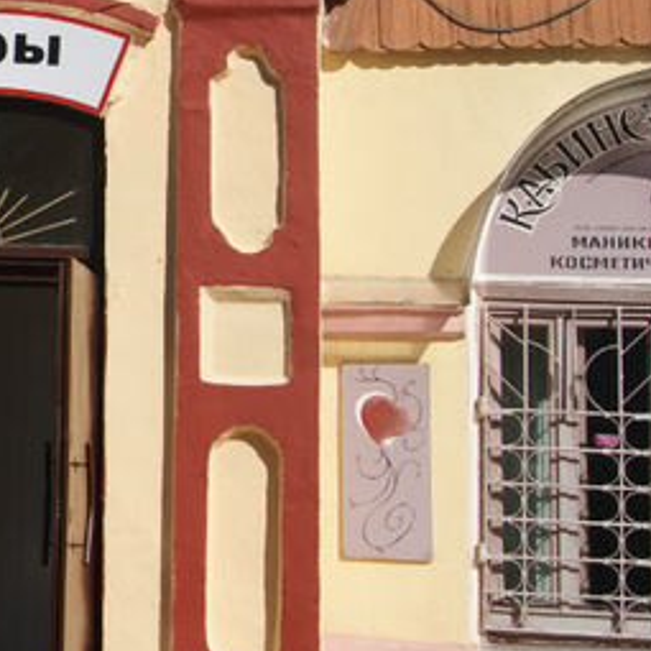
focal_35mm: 108
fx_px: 2298
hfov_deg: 14.5
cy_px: 98
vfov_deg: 16.0
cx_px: -457
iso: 100
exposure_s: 1/640
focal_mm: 24
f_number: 5.6
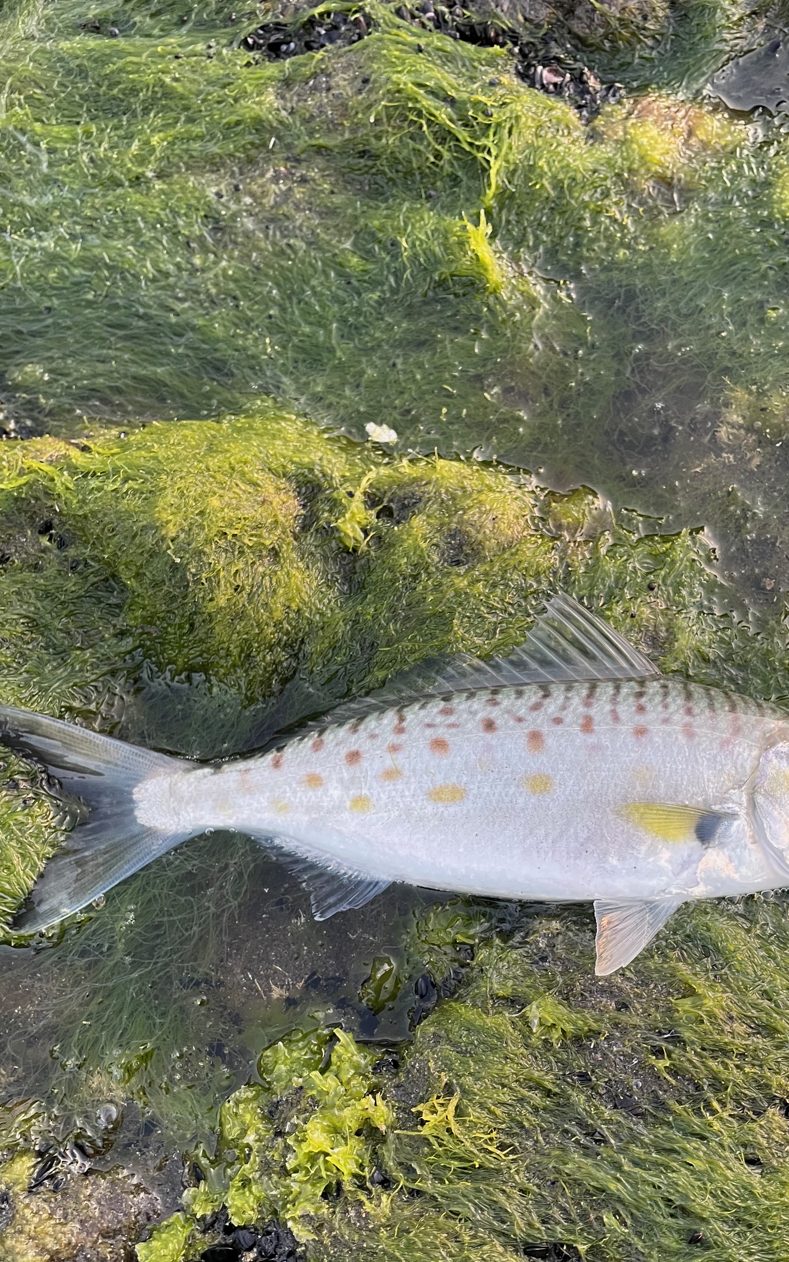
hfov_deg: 38.1
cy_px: 746
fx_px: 1135
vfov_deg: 57.8
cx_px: 486
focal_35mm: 33
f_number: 1.6
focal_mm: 4.2
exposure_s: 1/84
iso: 125
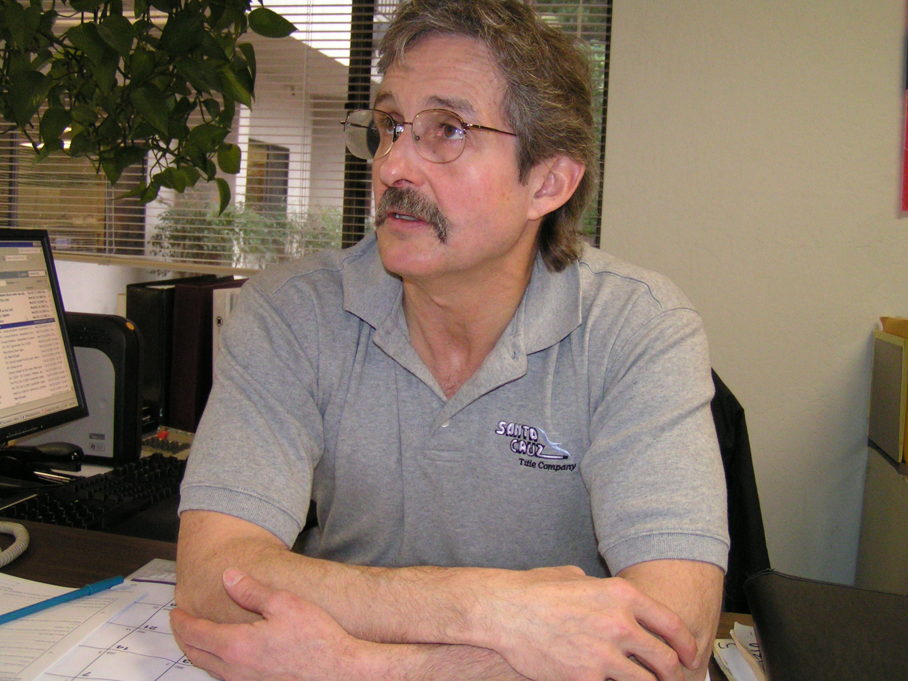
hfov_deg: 49.0
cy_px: 340
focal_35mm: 38
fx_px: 997
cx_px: 454
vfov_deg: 37.7
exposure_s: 1/40
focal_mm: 5.8
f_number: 2.8
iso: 200
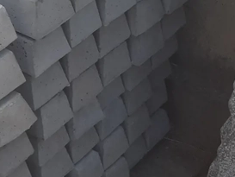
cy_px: 61
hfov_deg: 17.3
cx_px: -145
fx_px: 672
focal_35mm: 99
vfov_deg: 14.9
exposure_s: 1/167
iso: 40
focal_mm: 3.6
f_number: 1.9
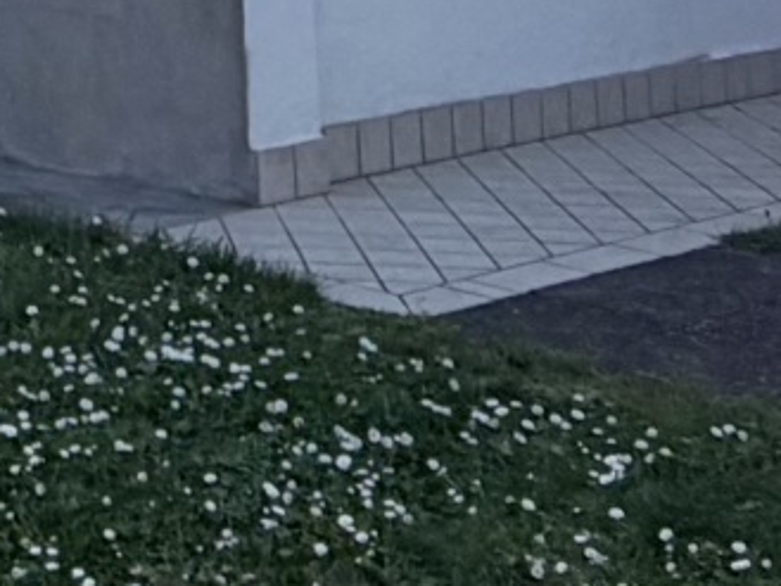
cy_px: -622
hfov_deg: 16.4
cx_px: -413
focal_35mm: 109
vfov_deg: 12.0
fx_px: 2460
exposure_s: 1/1001
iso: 25
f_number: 2.2
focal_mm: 2.22
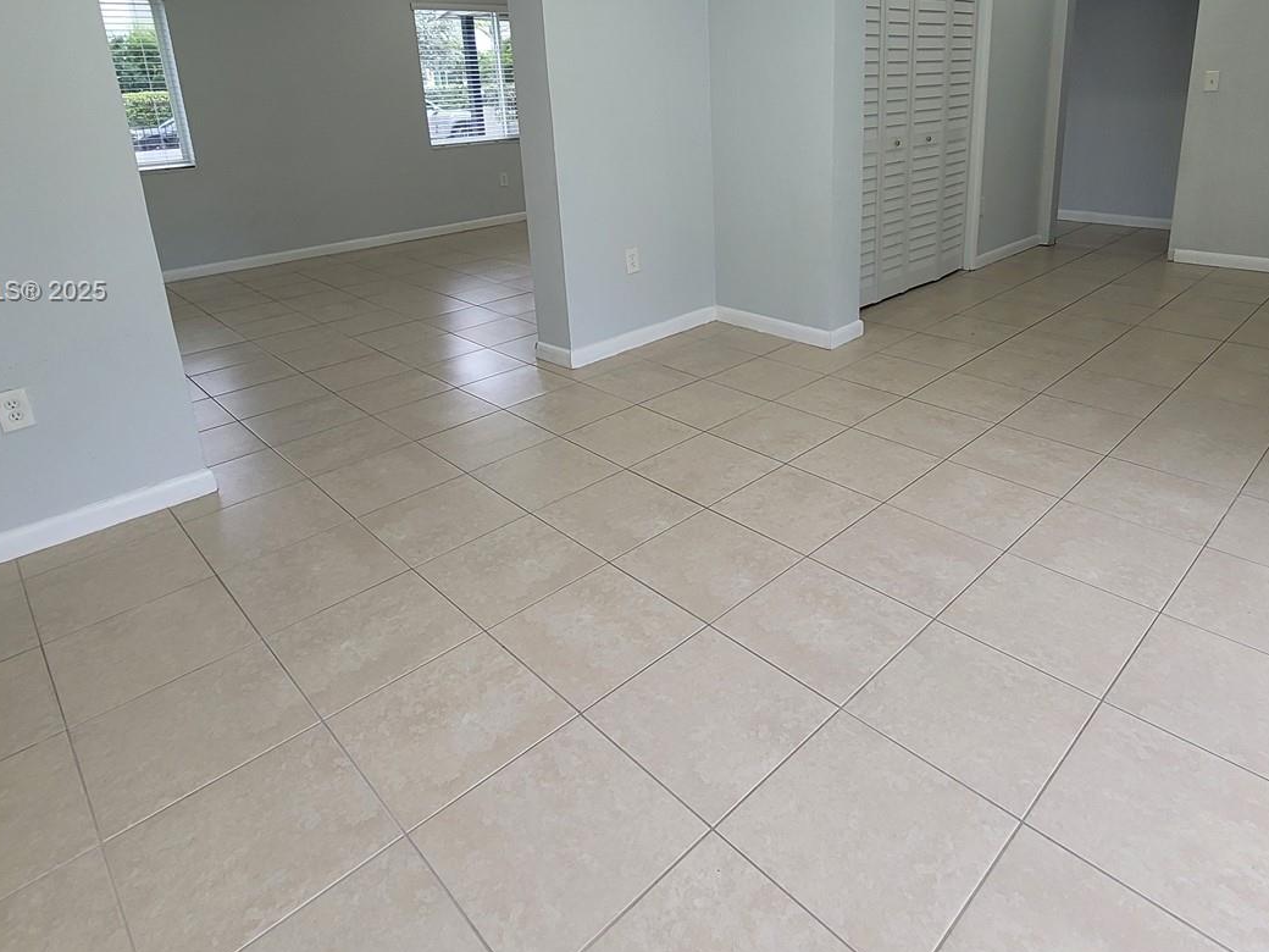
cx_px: 692
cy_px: 293
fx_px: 733
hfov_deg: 81.5
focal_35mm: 20
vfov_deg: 63.7
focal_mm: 2.2
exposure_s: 1/120
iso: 100
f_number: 2.2
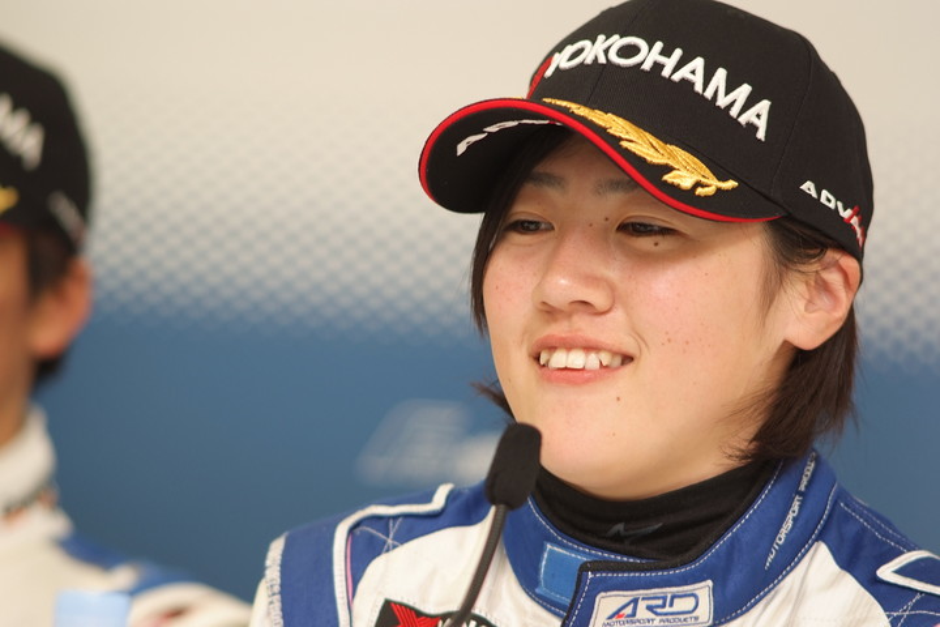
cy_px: 314
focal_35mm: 270
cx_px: 470
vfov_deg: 5.1
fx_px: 7049
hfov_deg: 7.6
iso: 400
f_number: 2.8
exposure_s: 1/125
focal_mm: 180
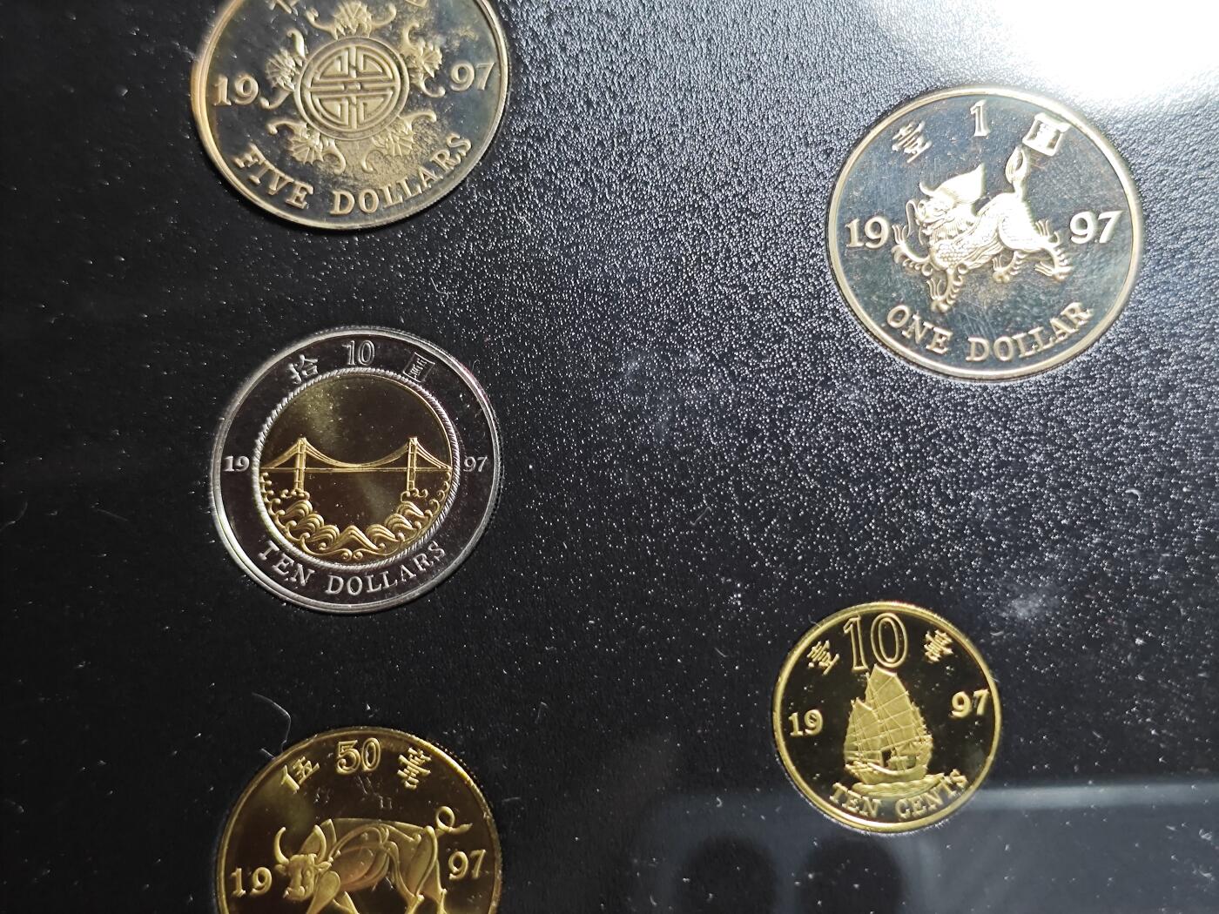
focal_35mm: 49
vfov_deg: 29.7
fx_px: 1726
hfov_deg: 38.9
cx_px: 610
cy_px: 457
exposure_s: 1/50
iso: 160
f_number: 1.6
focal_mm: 5.84
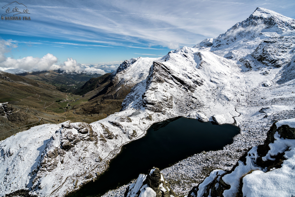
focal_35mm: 16
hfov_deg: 96.7
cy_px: 98
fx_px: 131
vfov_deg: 73.7
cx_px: 148
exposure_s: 1/500
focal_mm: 16
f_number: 8
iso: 100
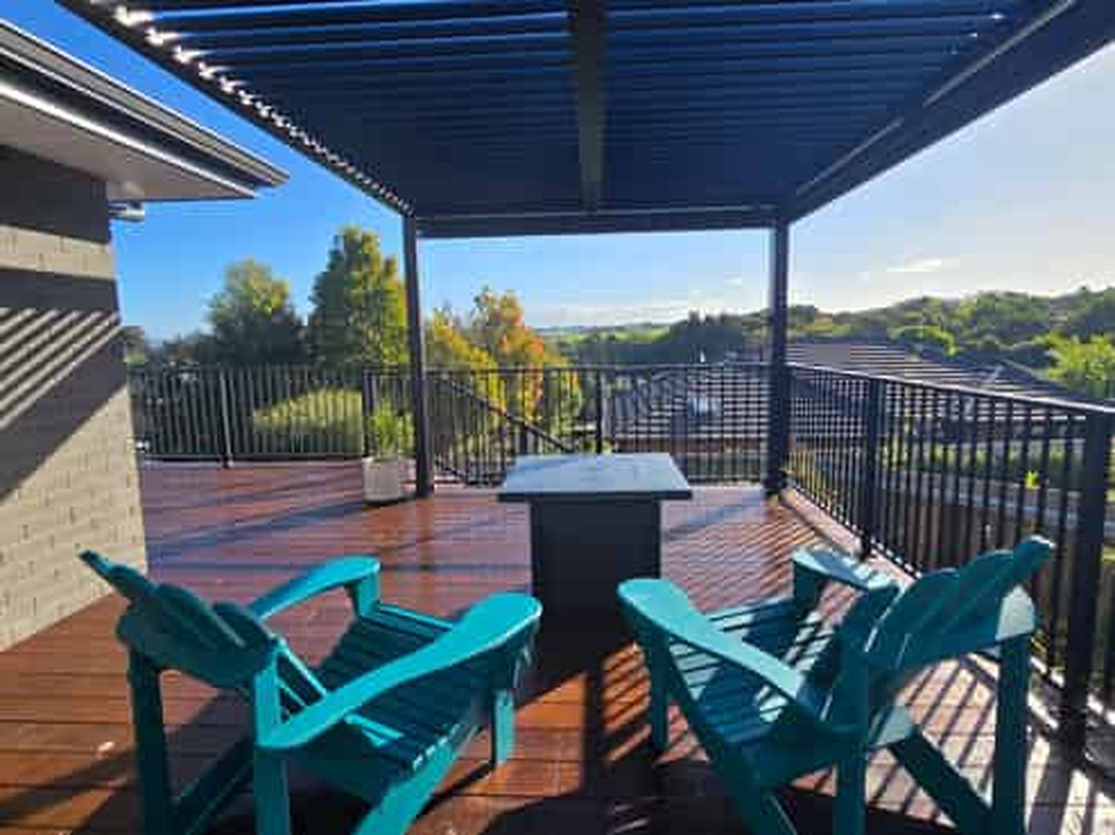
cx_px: 558
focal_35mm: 13
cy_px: 418
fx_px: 418
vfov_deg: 89.8
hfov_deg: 106.2
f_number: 2.2
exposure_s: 1/2000
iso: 64
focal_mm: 2.2
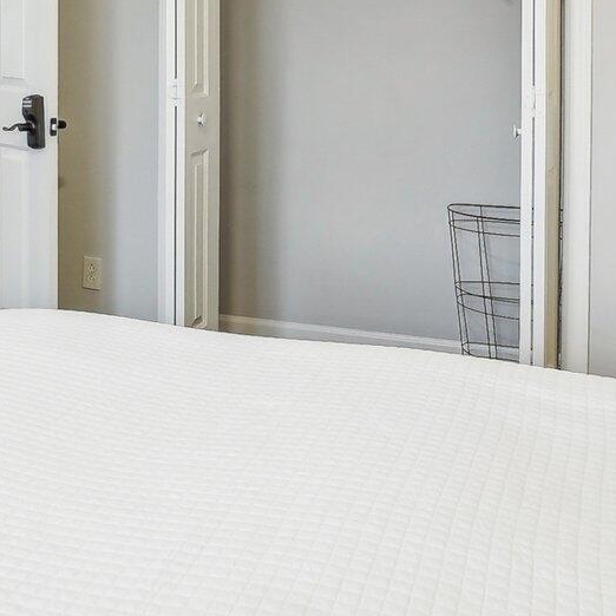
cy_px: 25
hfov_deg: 31.7
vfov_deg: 31.8
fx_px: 1007
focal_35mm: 50
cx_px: 18
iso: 400
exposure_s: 1/5
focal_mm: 10
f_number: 8
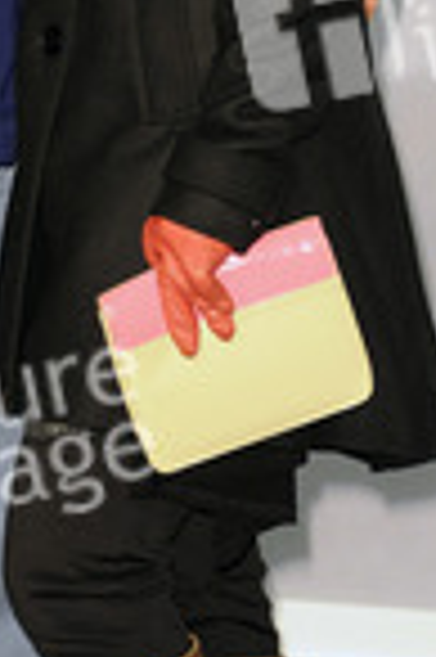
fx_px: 6755
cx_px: 56
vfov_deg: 5.5
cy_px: -220
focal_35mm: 371
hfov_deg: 3.7
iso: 1000
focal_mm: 135
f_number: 5.6
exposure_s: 1/160
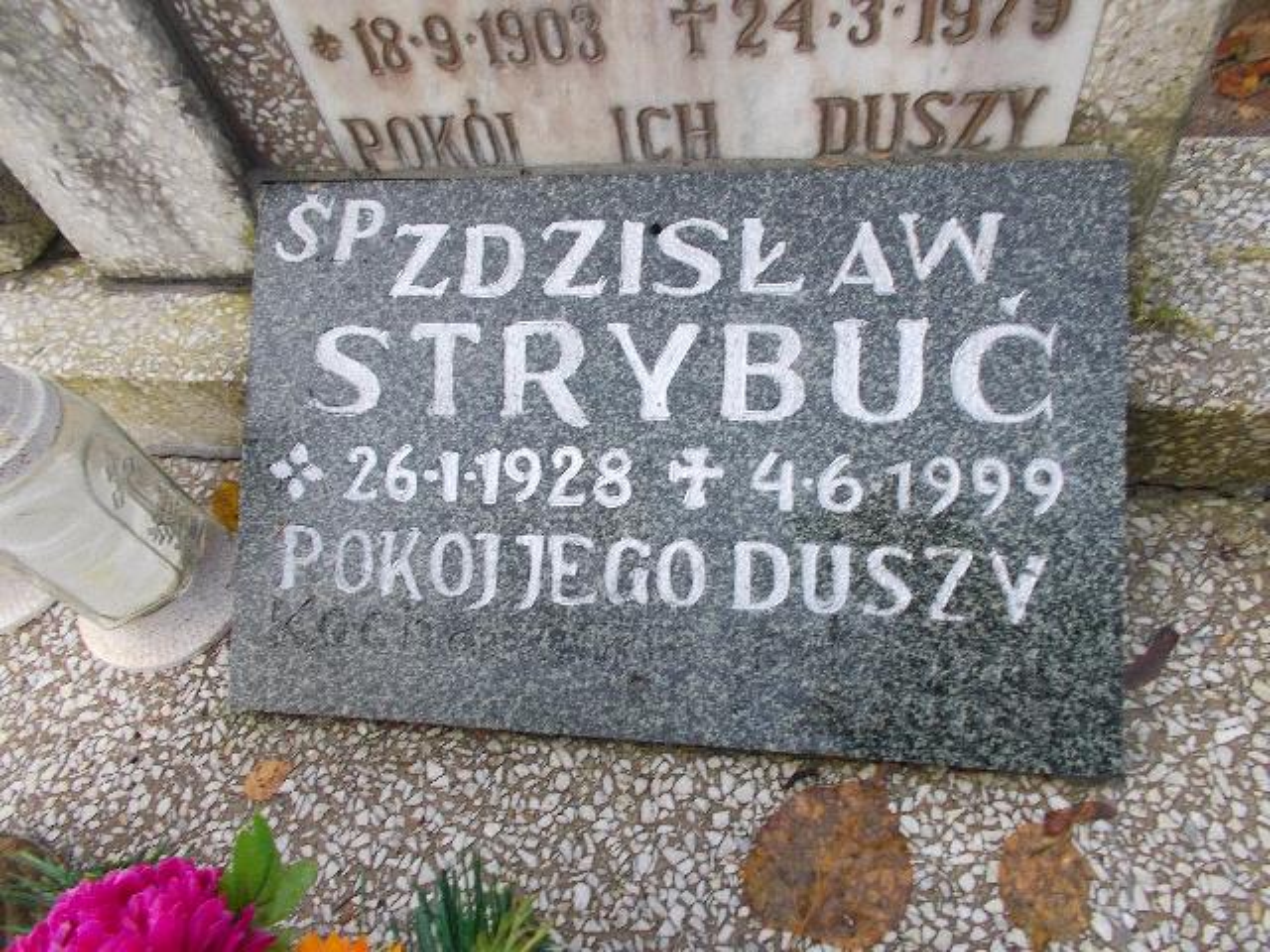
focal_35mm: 26
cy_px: 476
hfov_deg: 67.3
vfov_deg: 53.1
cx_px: 635
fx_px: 954
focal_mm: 4.6
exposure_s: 1/60
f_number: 3.2
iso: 80
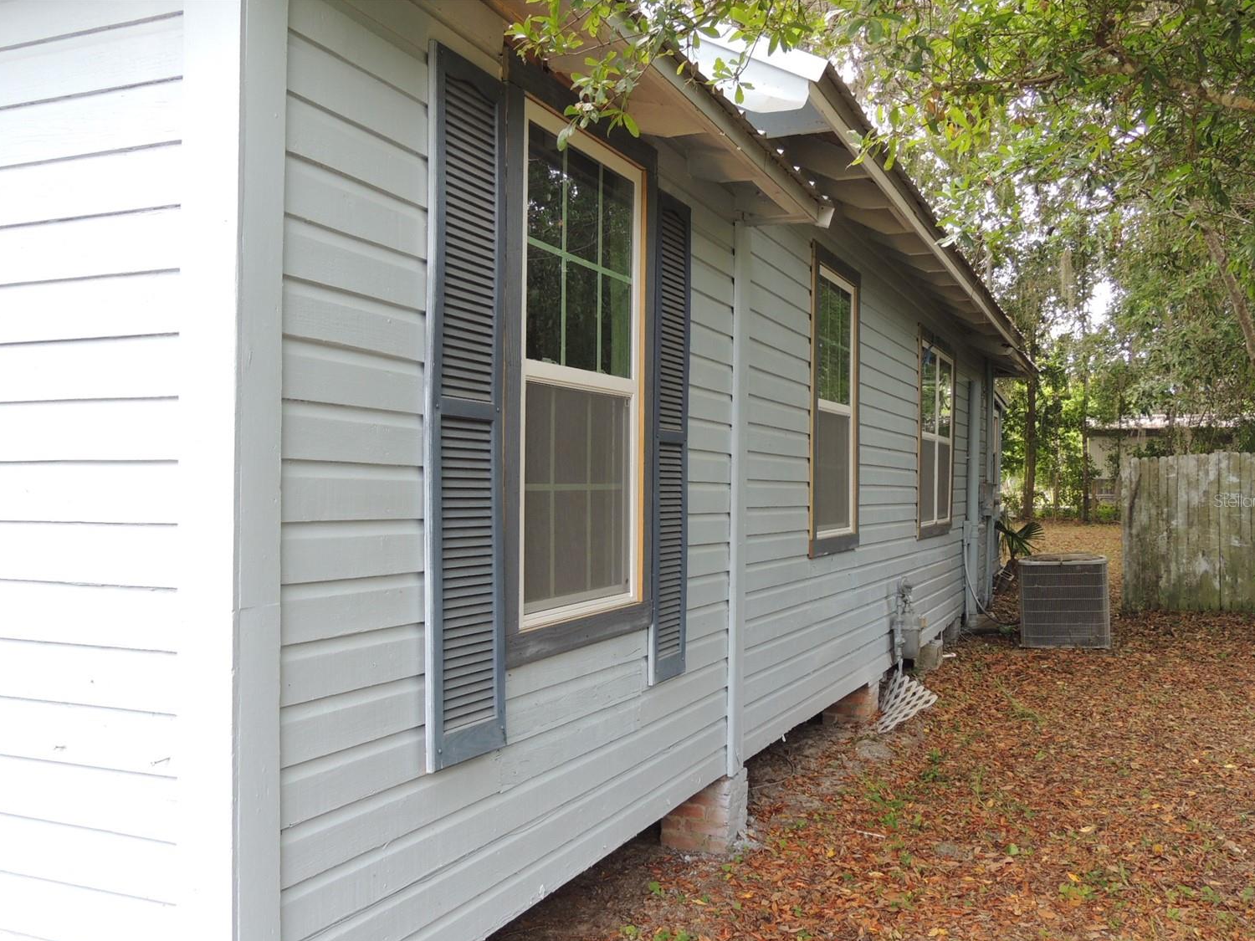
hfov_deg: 56.8
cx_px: 623
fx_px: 1160
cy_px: 500
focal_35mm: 32
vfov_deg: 44.1
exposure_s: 1/80
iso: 100
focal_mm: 5.3
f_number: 3.1
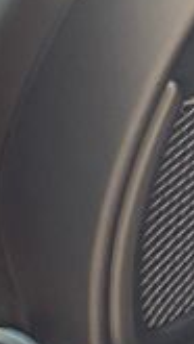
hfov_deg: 6.2
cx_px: 655
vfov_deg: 12.1
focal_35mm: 176
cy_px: 38
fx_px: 1607
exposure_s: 1/121
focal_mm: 4.25
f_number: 1.8
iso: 64
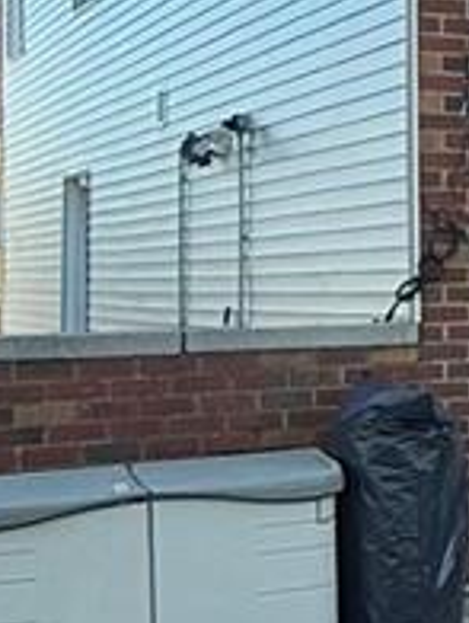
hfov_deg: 11.2
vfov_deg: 17.8
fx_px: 1981
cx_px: 1133
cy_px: 230
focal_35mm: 110
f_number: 2.2
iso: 64
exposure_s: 1/275
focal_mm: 2.22
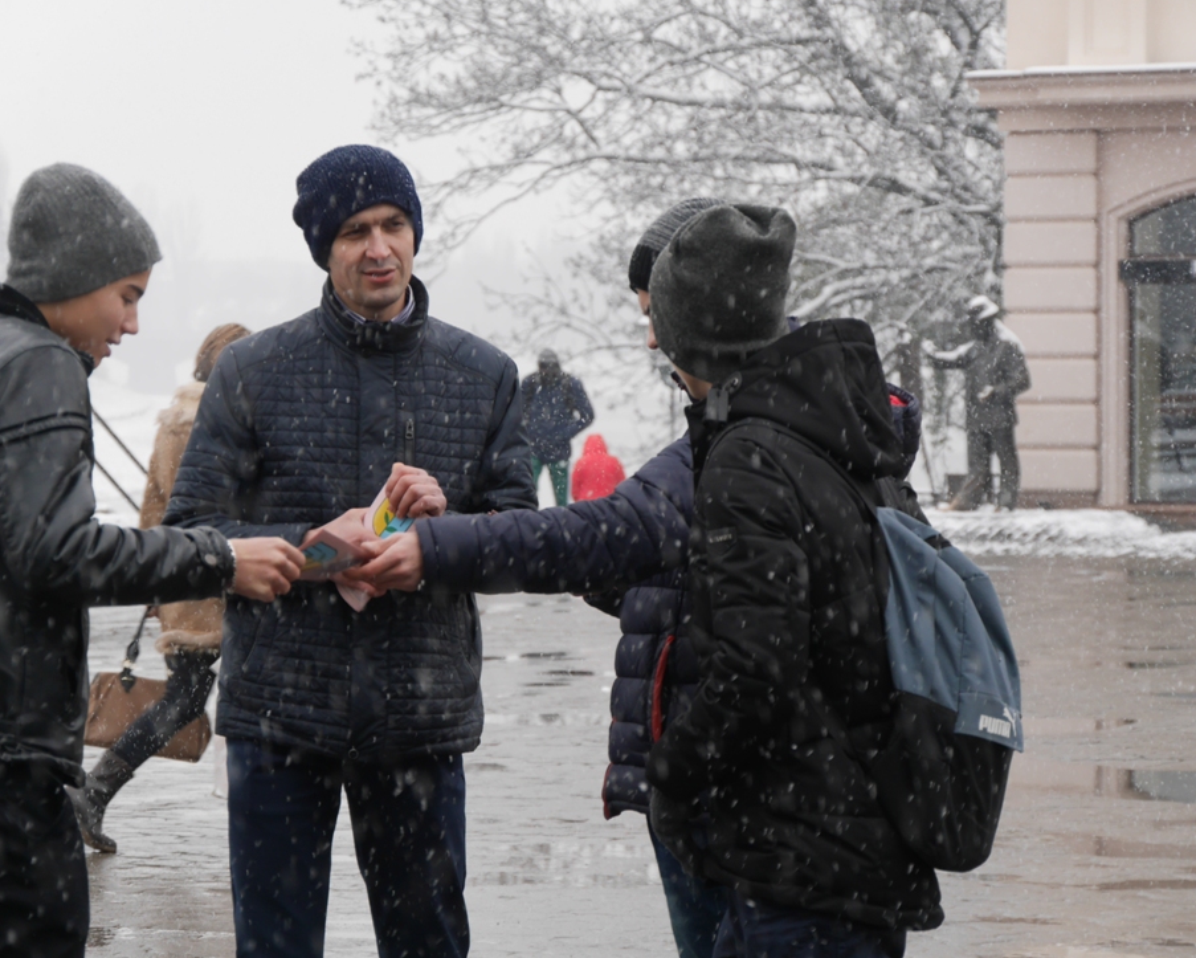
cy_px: 480
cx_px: 576
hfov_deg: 12.6
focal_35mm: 153
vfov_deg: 10.1
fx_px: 5417
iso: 320
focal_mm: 73
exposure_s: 1/160
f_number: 5.4
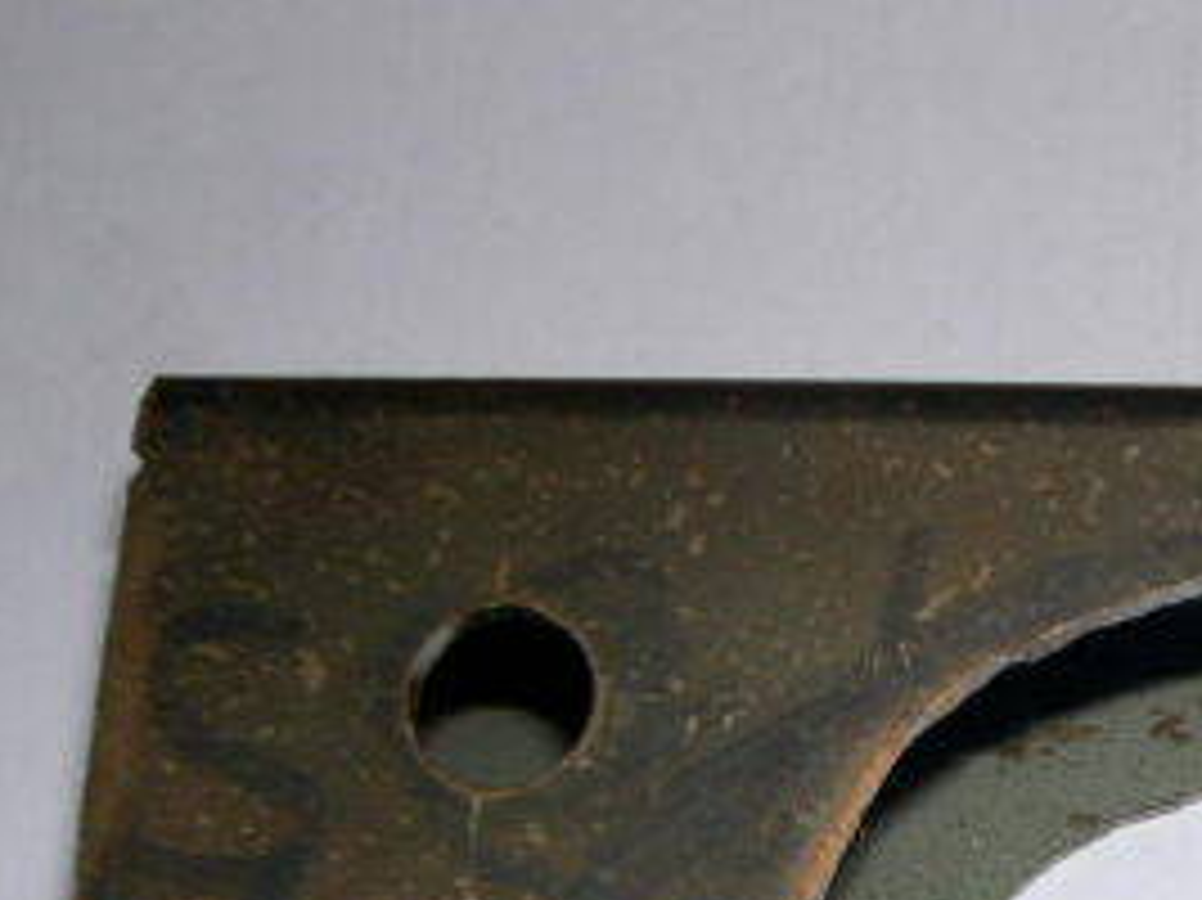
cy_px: 752
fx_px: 3158
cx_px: 1211
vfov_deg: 16.1
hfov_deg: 20.8
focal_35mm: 91
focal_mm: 8
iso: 100
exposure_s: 1/60
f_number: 7.6
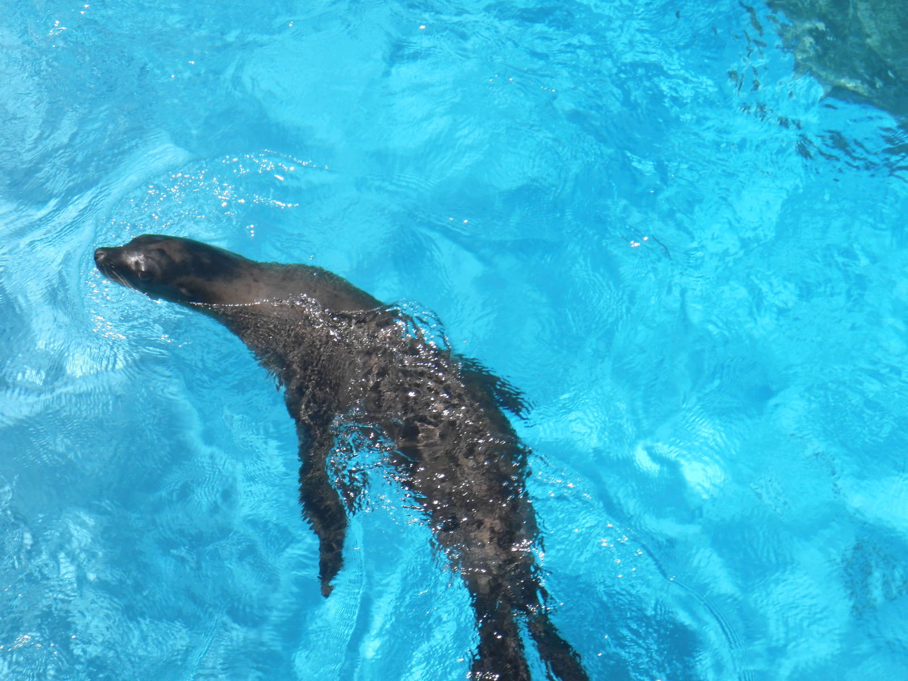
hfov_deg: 17.3
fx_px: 2990
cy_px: 340
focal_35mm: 114
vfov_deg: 13.0
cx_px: 454
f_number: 5
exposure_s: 1/500
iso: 100
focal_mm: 20.1
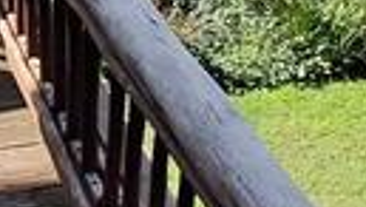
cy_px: -250
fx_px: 1050
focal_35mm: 108
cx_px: -119
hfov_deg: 18.3
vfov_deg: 10.1
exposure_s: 1/1021
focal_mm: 1.64
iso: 40
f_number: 2.2
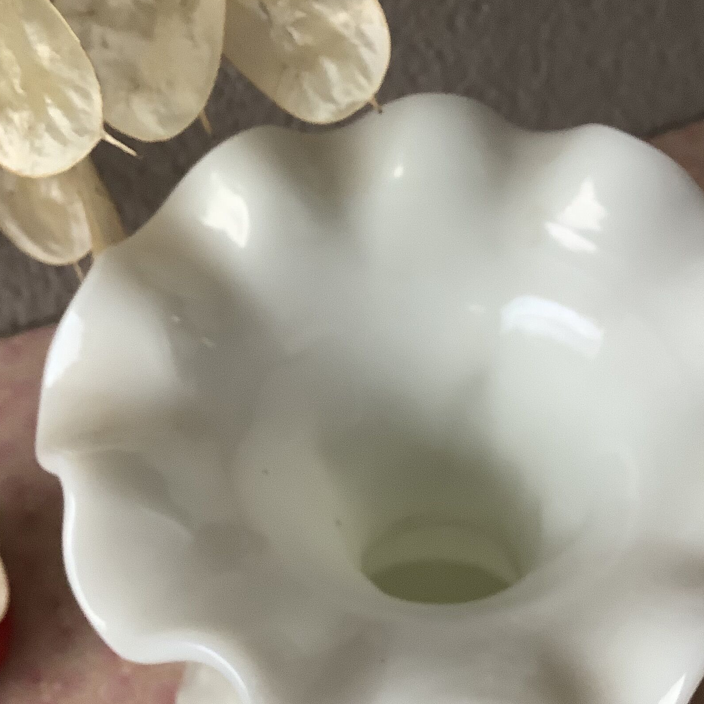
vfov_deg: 30.4
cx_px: 389
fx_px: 1289
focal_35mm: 56
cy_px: 449
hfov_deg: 30.5
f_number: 2.4
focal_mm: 3.3
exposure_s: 1/60
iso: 160
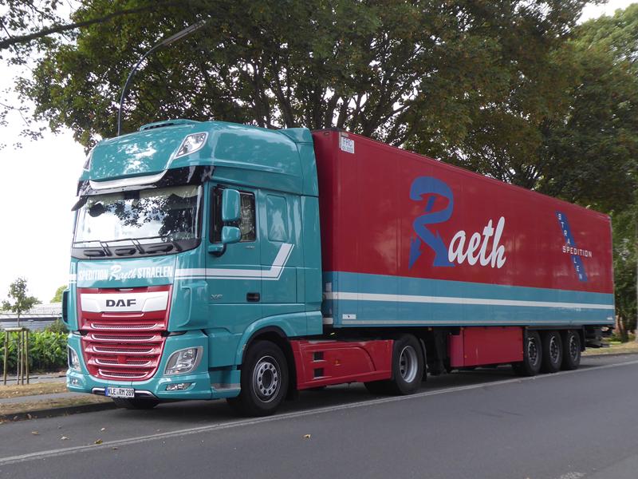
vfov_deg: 40.7
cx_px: 319
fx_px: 645
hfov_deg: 52.6
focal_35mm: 35
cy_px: 240
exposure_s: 1/250
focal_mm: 6.3
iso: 125
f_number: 3.7
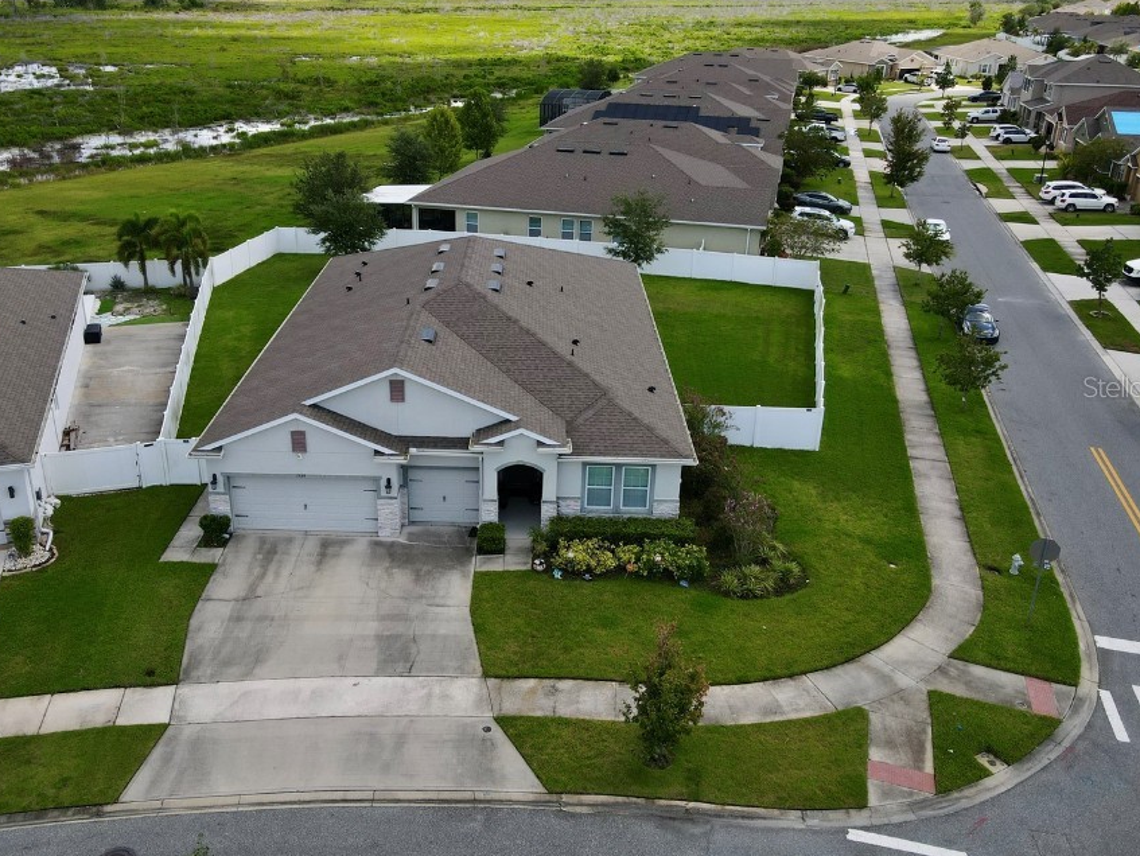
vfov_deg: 48.2
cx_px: 521
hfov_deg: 61.5
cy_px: 386
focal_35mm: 29
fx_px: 955
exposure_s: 1/500
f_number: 2.8
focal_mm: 4.5
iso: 100
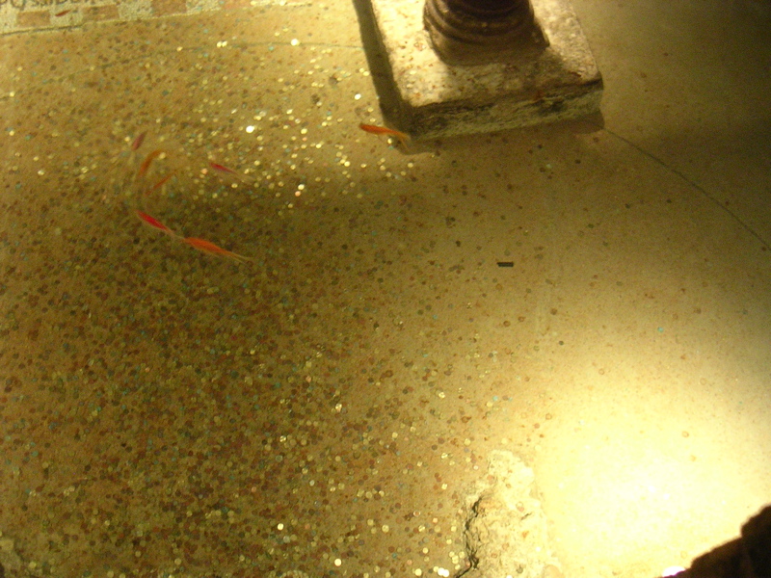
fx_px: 846
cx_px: 386
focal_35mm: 38
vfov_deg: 37.7
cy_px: 289
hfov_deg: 49.0
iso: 400
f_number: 2.8
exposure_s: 1/1.4
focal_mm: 5.8
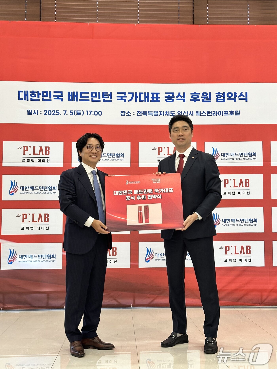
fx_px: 512
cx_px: 138
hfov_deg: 30.3
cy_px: 184
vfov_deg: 39.7
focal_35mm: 48
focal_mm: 6.86
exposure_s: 1/60
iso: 160
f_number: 1.78
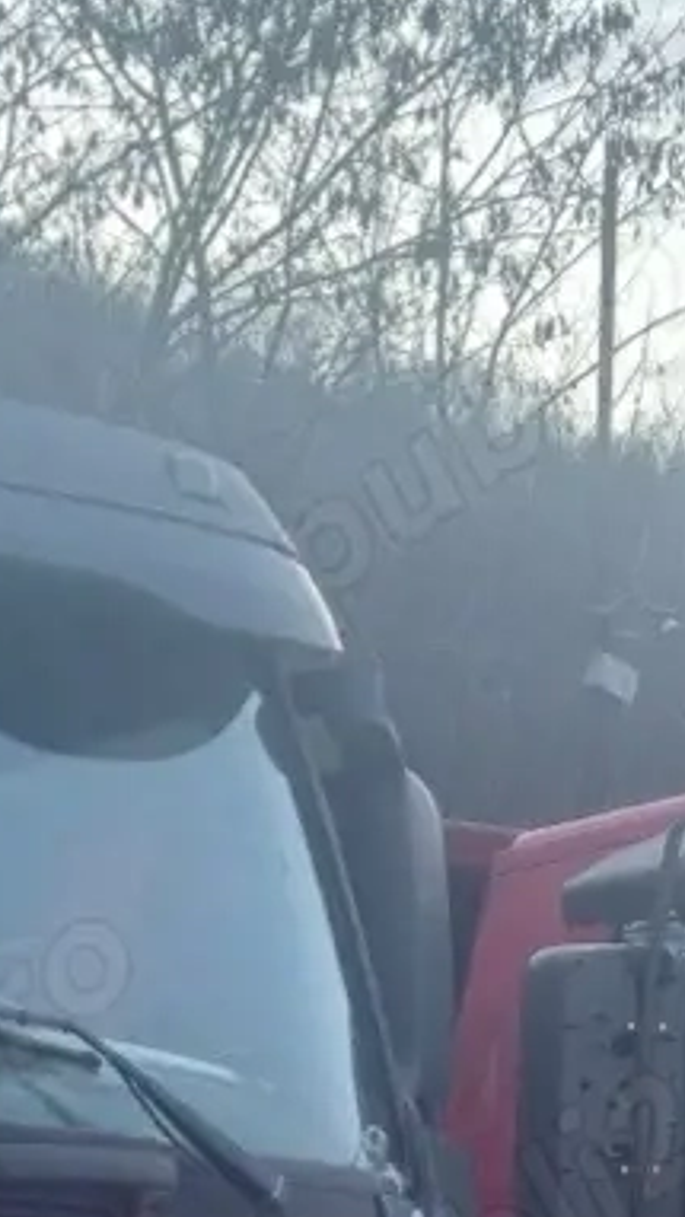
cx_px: -825
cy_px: 1300
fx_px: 4293
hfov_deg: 8.5
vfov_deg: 15.7
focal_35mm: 133
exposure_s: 1/121
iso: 64
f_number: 1.78
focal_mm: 6.76
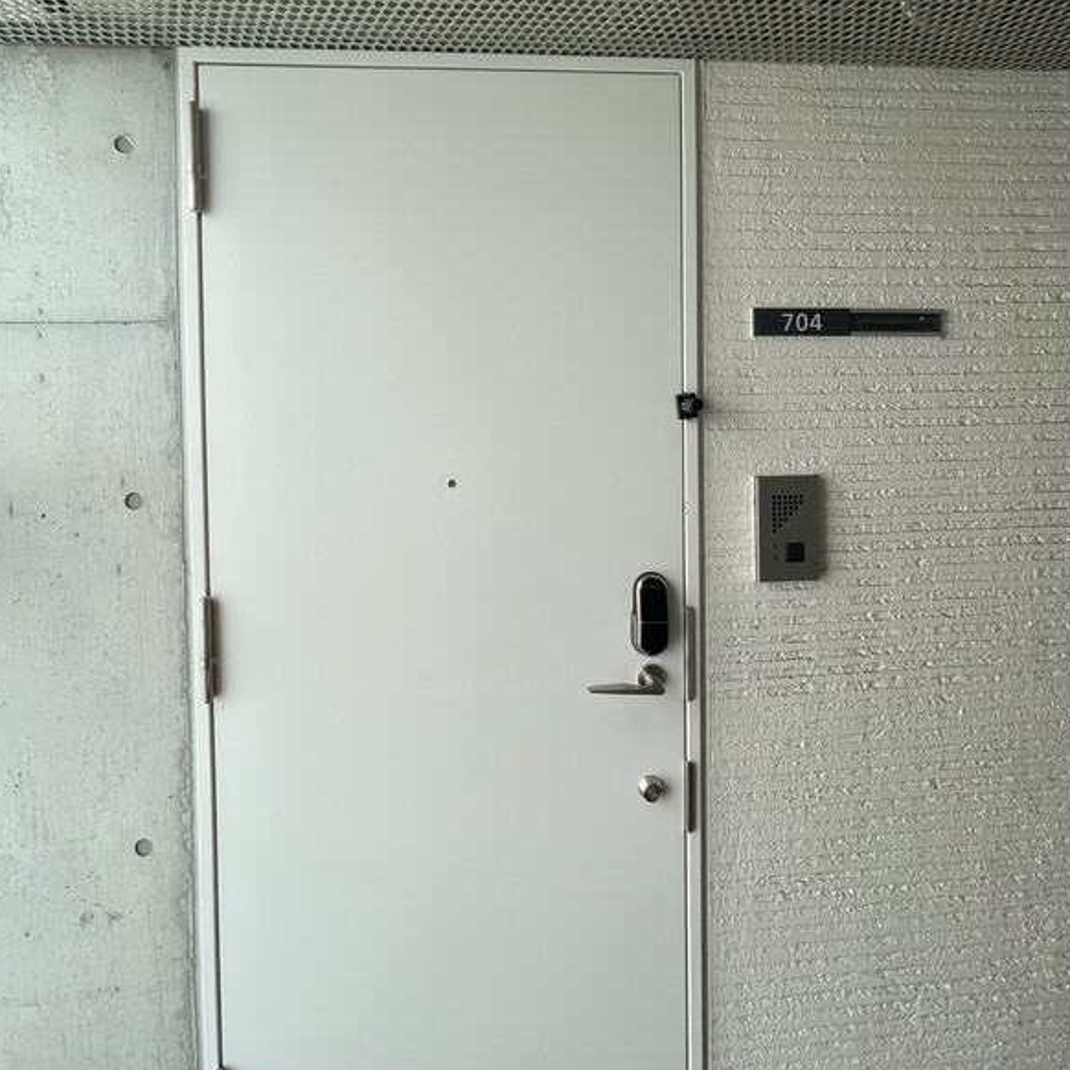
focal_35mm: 17
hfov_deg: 84.0
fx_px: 595
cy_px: 443
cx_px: 528
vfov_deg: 83.2
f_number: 2.4
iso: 50
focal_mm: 1.54
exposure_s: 1/99
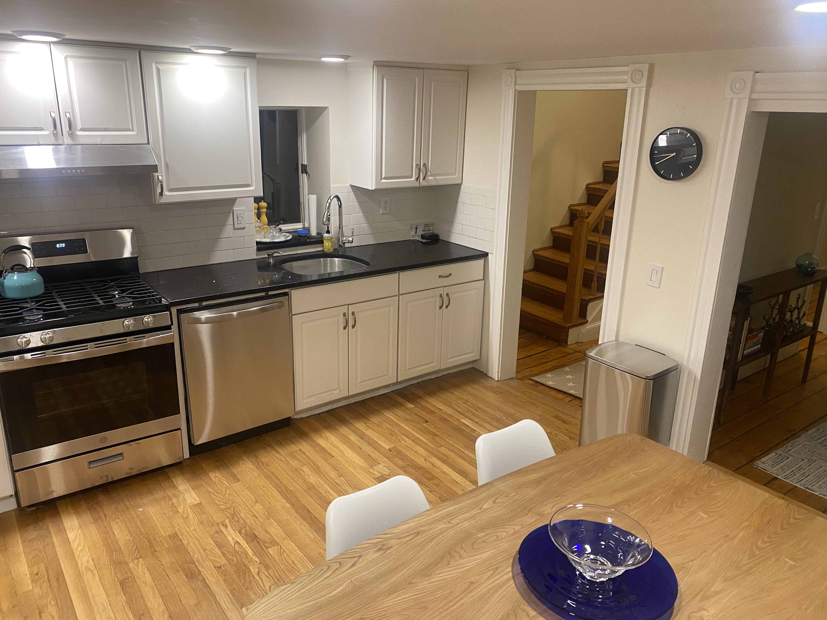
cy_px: 310
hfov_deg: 67.3
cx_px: 414
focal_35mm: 26
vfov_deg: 53.1
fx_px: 621
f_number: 1.8
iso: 160
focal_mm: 4.25
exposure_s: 1/60
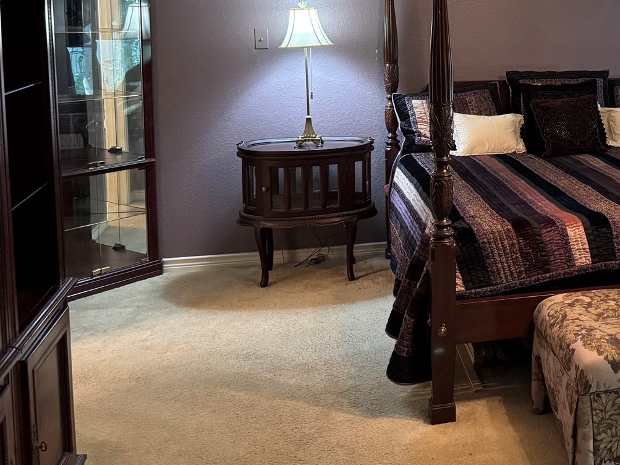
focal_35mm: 49
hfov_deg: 35.7
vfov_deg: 28.9
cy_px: 82
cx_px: 597
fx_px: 878
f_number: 1.78
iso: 640
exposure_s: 1/60
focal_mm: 6.76
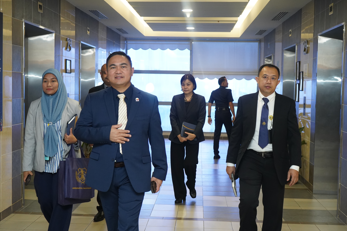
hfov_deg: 38.9
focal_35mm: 51
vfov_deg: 26.5
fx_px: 492
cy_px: 115
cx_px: 163
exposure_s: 1/200
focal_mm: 46
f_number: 5.6
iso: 5000
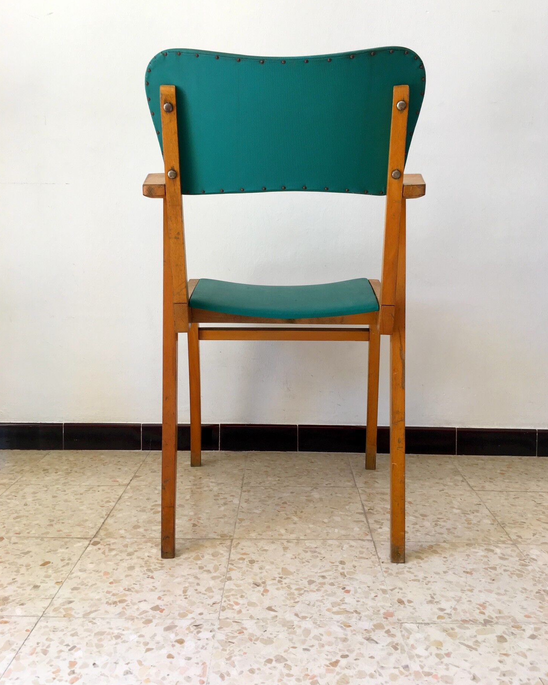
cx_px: 277
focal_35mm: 31
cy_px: 312
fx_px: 628
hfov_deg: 47.1
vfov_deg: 57.1
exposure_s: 1/50
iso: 32
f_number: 2.2
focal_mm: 4.15
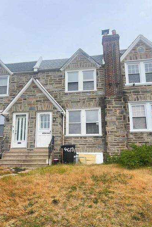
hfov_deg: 43.4
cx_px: 60
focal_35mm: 30
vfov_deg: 61.8
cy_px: 123
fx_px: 190
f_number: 1.5
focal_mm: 5.7
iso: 50
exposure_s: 1/1468
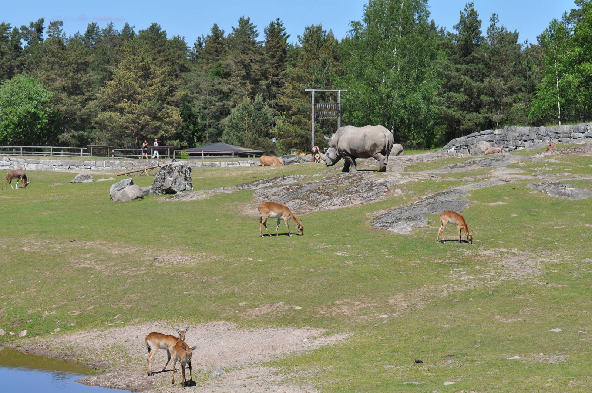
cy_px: 196
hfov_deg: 19.5
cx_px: 296
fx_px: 1725
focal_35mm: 105
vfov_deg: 13.0
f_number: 7.1
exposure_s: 1/800
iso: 200
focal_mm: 70
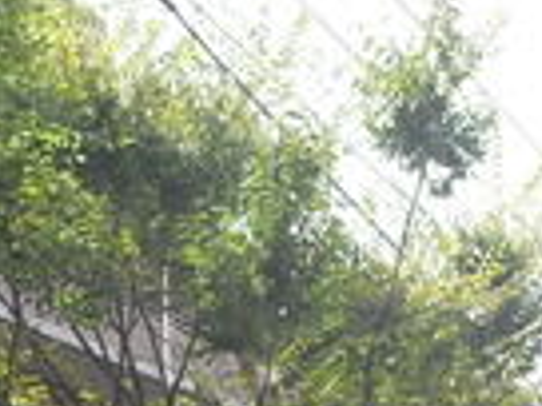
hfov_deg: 12.4
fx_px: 2490
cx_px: 231
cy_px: 693
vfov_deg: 9.0
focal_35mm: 159
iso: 100
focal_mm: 6.3
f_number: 3.1
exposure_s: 1/320
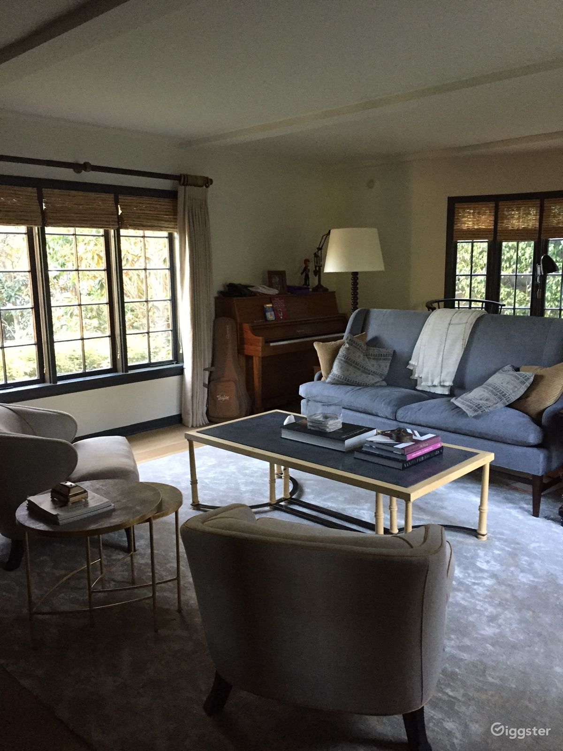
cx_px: 282
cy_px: 376
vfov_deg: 61.7
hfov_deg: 48.2
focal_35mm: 29
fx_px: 629
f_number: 2.2
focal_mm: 4.15
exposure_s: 1/24
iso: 250
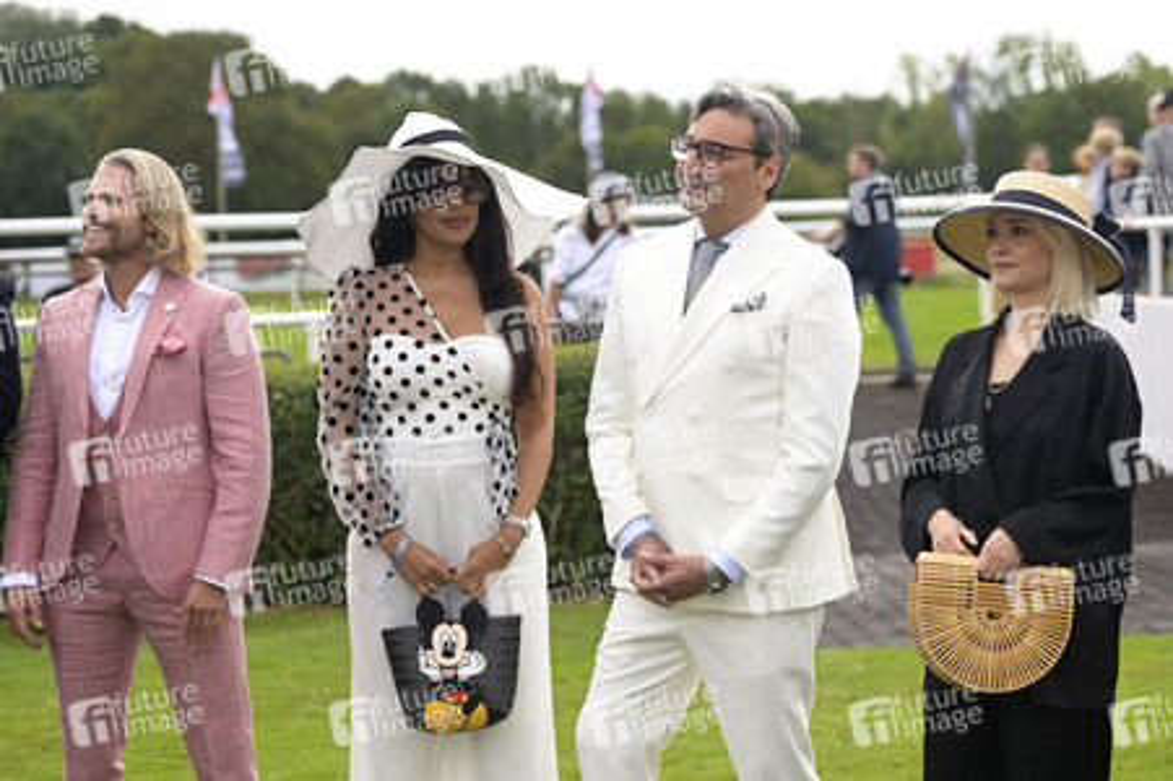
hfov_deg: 28.9
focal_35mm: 70
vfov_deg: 19.4
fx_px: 2279
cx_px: 586
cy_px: 390
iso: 320
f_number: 3.2
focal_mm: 70
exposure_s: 1/2000
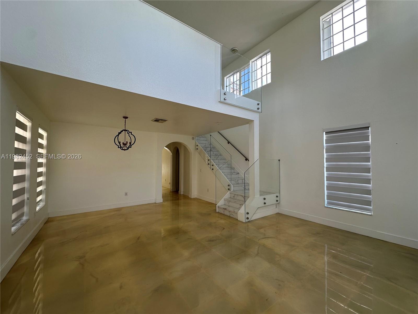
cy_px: 157
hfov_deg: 102.1
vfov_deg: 85.7
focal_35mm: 14
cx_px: 209
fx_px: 169
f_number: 2.2
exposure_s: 1/99
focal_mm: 2.22
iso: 50
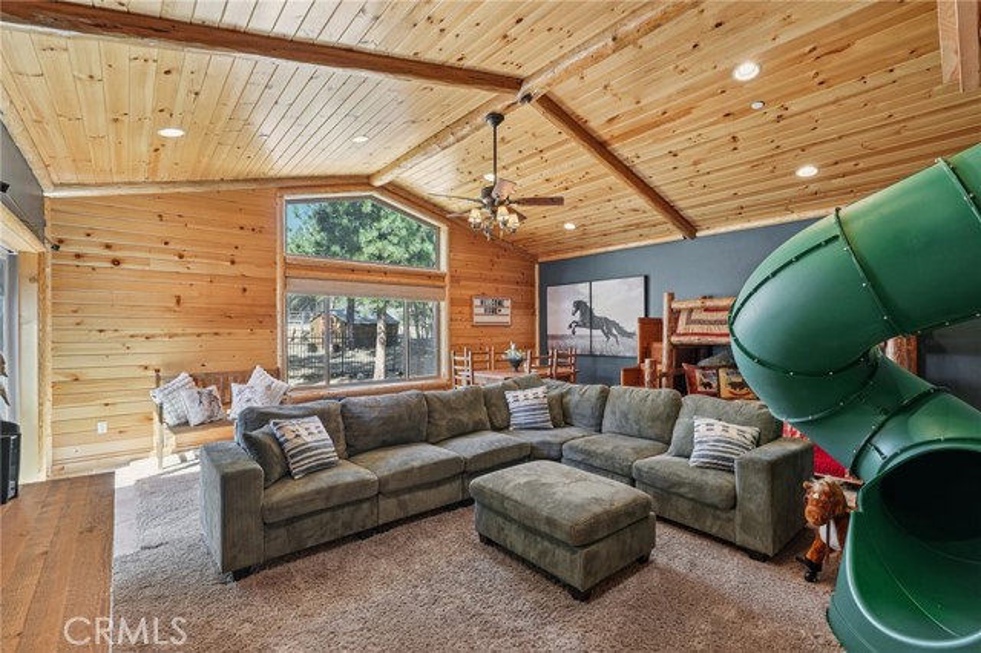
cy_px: 326
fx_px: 436
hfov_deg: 96.8
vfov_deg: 73.7
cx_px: 490
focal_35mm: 16
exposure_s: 1/6
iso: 400
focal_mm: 16
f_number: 8
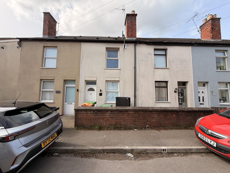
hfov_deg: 102.1
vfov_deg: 85.7
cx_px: 115
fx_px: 93
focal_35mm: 14
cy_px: 86
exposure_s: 1/672
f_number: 2.2
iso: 40
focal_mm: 2.22
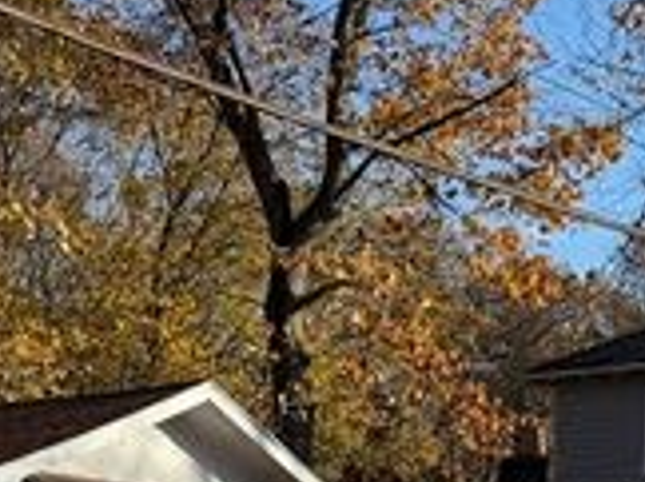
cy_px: 631
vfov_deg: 15.9
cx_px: 12
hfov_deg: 21.6
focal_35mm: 88
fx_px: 1637
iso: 80
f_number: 1.78
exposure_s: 1/3759
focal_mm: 6.76
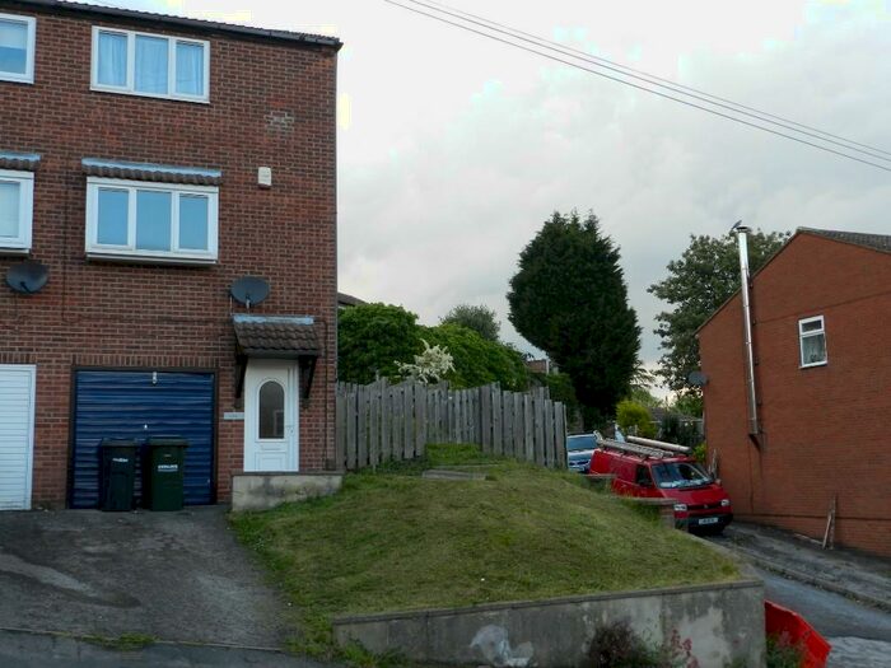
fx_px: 978
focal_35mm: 38
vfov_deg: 37.7
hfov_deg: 49.0
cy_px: 334
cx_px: 446
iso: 160
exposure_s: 1/200
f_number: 4
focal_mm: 6.7
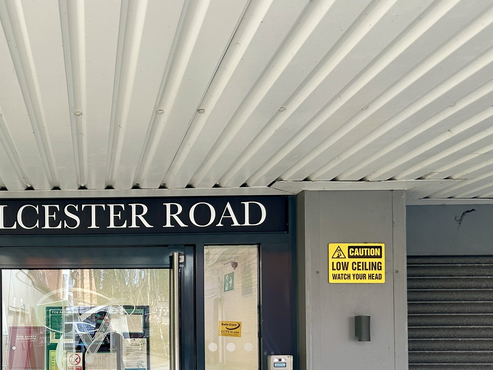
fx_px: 669
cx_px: 86
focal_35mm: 47
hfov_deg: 38.6
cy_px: 322
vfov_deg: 29.8
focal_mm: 5.7
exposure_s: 1/121
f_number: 1.5
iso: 100
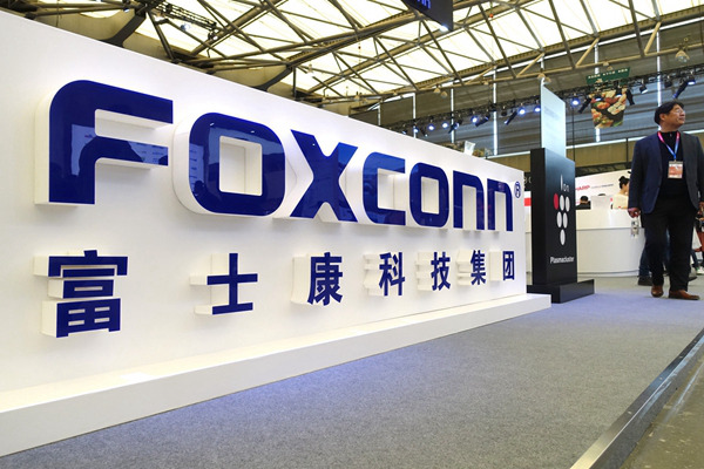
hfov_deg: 71.5
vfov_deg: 51.3
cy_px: 234
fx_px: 489
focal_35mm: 25
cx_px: 352
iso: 640
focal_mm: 9.33
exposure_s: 1/250
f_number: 3.5
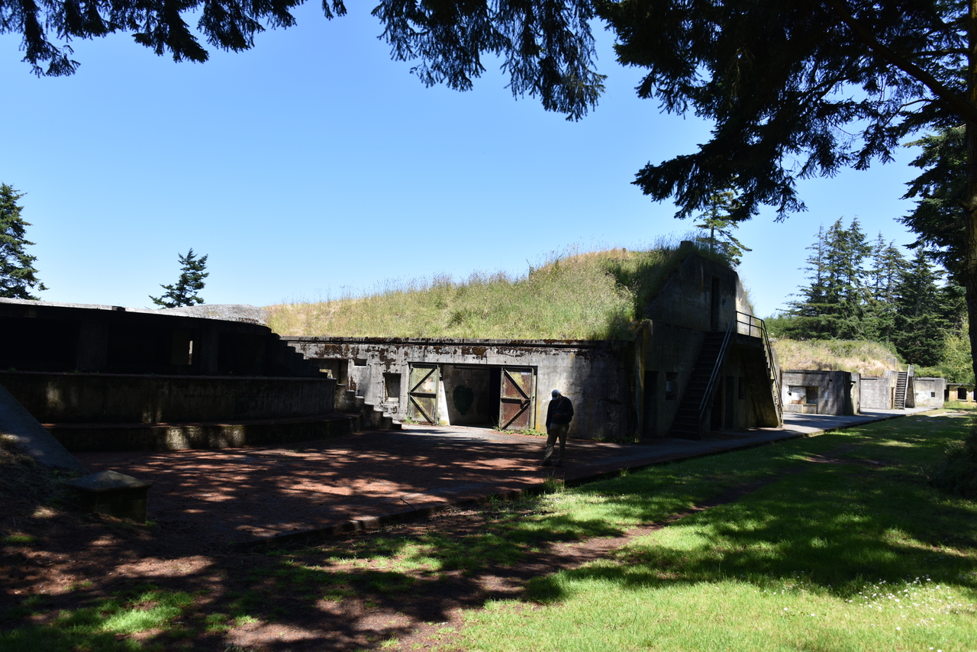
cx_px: 488
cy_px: 326
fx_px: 760
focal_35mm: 28
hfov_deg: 65.5
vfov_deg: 46.4
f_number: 7.1
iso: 100
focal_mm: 28
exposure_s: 1/200
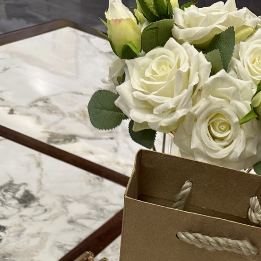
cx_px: 229
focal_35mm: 53
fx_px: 452
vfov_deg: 28.1
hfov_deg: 30.9
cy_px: 314
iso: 160
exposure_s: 1/100
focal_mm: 6.86
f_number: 1.78
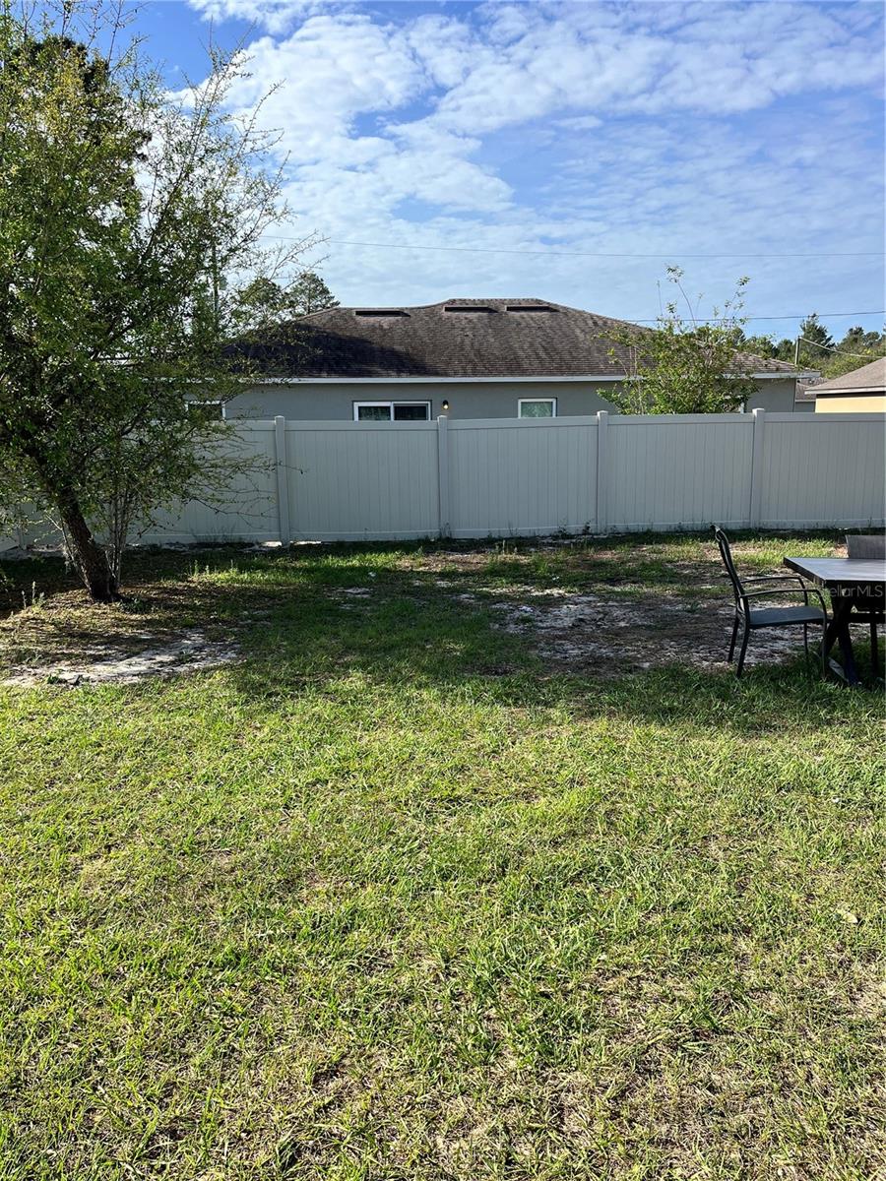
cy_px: 590
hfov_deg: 53.1
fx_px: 887
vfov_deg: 67.3
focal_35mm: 26
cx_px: 443
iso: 50
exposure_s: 1/2309
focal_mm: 5.1
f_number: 1.6
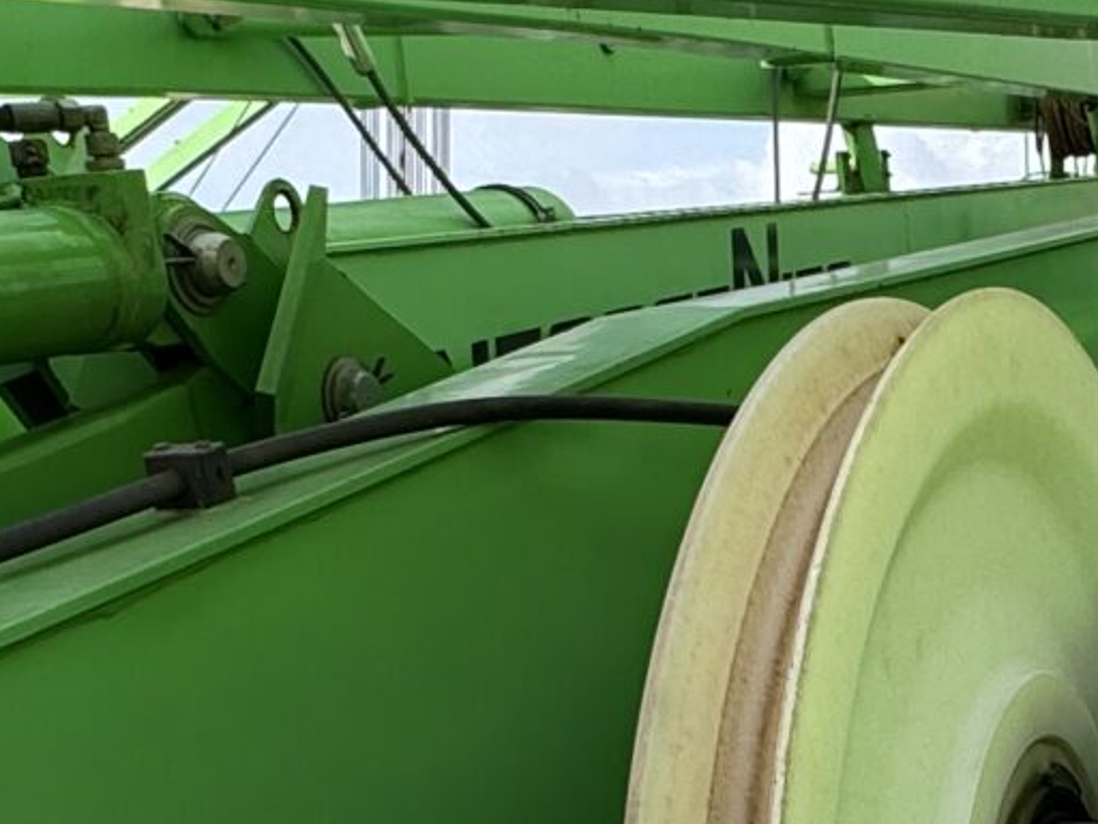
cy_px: 749
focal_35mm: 70
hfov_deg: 26.8
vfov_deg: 20.6
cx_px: 984
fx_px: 2220
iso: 50
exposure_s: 1/787
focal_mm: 2.22
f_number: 2.2
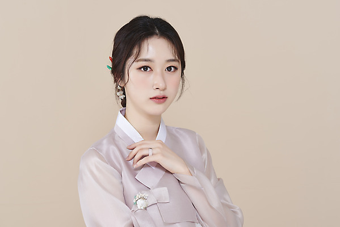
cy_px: 114
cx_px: 170
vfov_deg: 13.1
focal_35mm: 105
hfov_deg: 19.4
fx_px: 992
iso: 64
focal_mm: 105
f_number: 11
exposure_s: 1/125
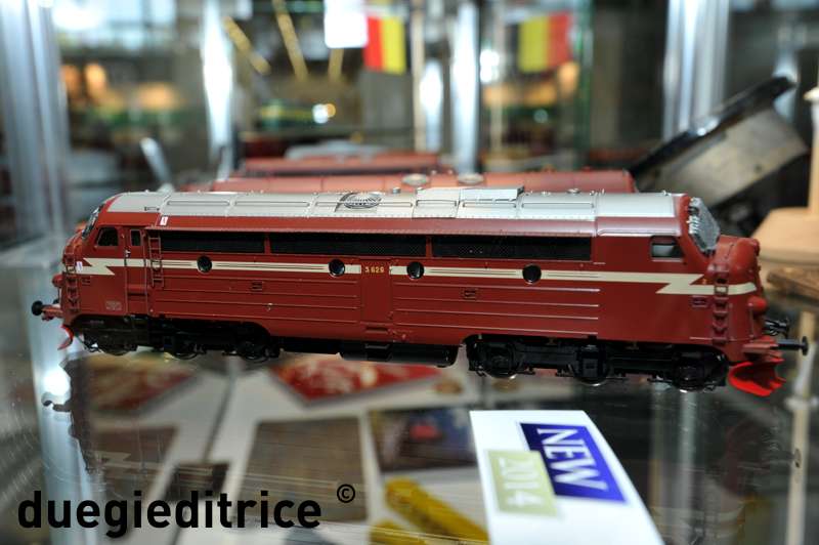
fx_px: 796
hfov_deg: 54.5
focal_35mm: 35
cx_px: 410
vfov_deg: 37.8
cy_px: 272
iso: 400
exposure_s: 1/60
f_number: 10
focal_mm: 35
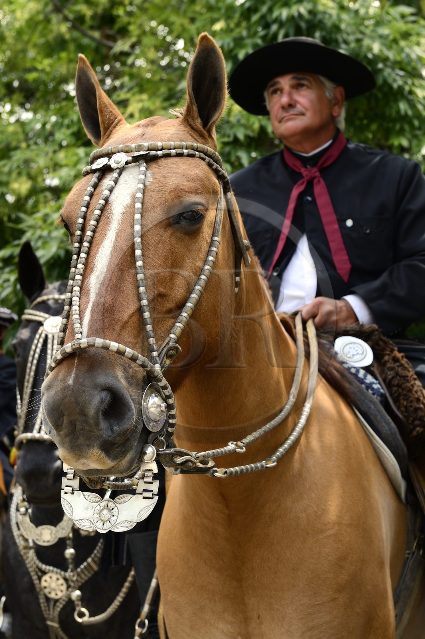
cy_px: 320
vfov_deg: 32.4
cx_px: 212
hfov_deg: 21.9
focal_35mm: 62
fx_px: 1098
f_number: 8
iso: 400
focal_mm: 62
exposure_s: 1/200
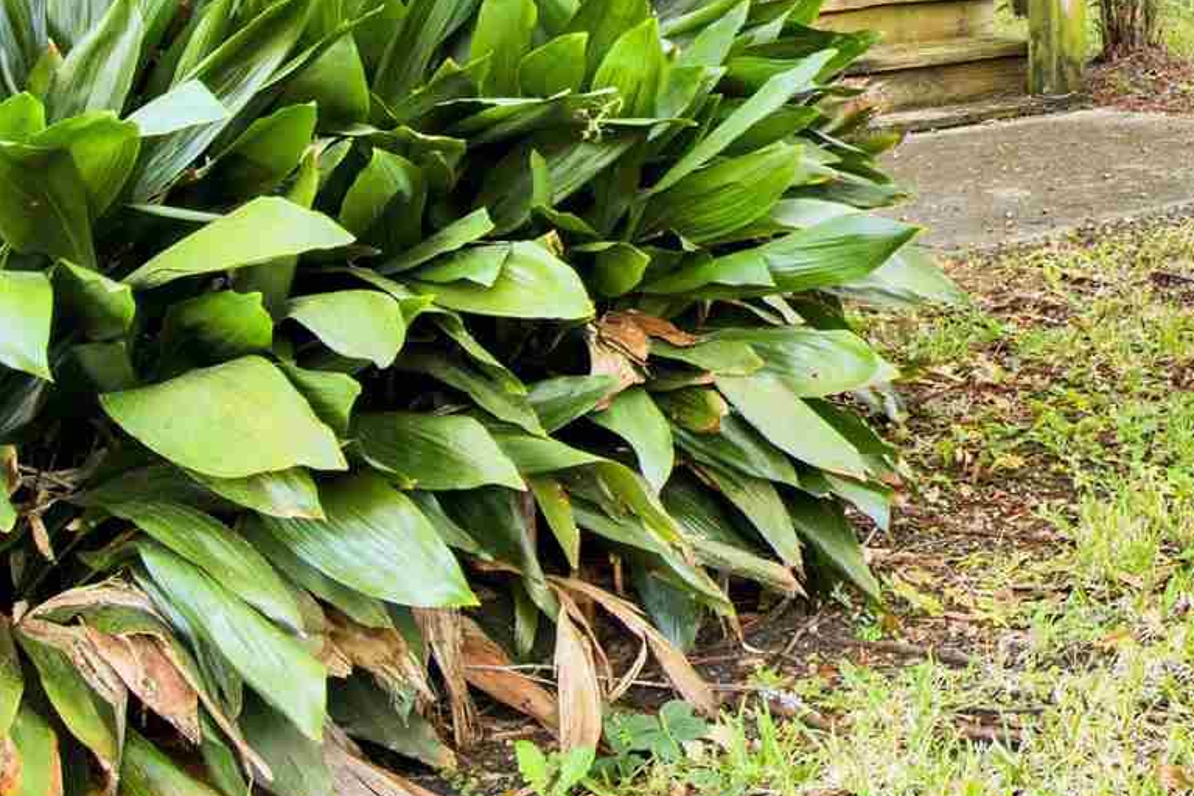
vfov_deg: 16.9
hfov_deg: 23.2
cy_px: -230
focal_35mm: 76
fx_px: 2520
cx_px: 1615
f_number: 11
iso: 200
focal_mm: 19
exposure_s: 1/4
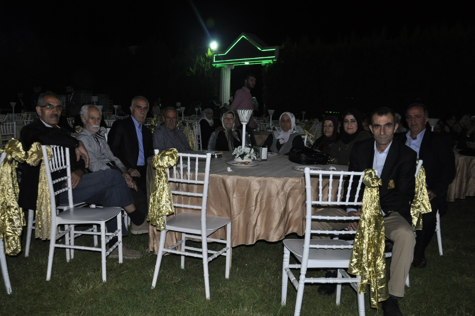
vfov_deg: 41.6
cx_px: 238
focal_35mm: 32
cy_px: 158
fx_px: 415
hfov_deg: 59.6
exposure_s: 1/60
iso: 800
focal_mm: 21
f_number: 4
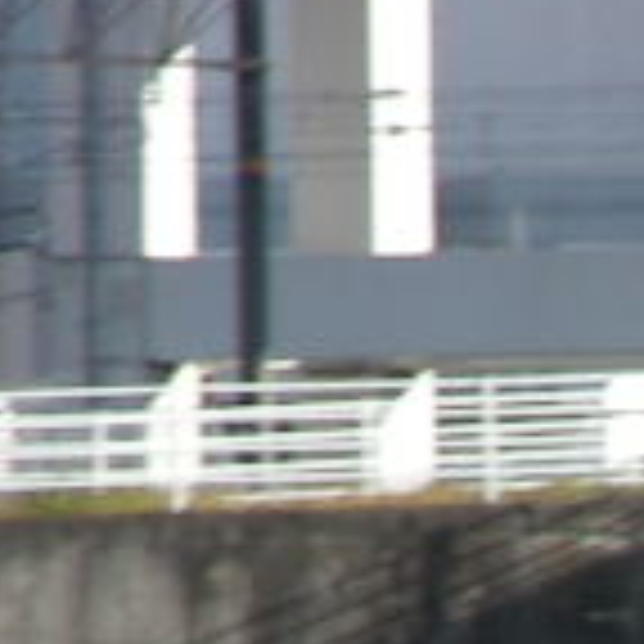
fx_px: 30604
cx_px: 2090
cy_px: 1666
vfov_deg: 1.2
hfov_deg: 1.2
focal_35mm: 1454
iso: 50
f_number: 4
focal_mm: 38.3
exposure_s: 1/187
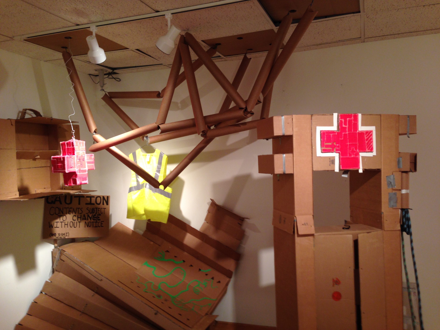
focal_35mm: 33
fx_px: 419
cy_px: 165
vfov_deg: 42.9
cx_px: 220
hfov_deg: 55.4
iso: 50
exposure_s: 1/20
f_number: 2.4
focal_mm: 4.12
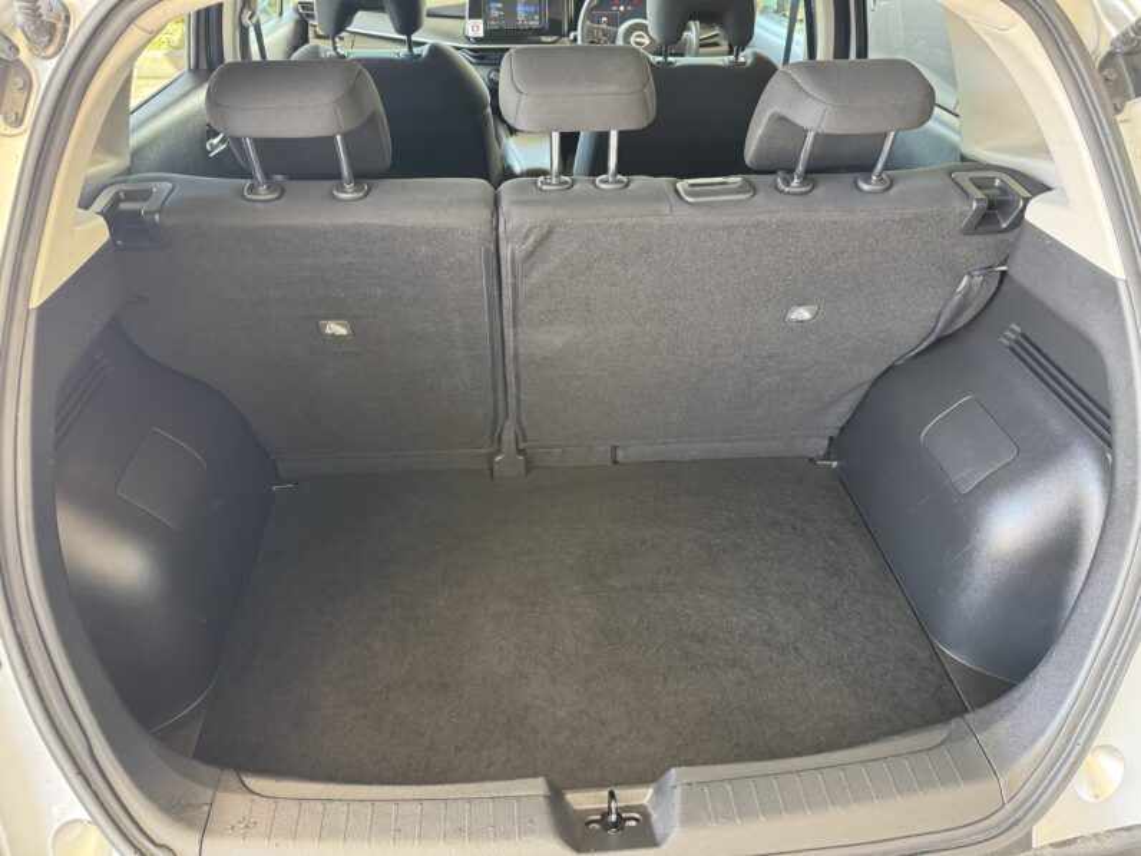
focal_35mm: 24
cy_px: 428
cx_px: 570
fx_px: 791
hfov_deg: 71.6
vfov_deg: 56.8
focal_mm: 6.76
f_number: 1.78
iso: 250
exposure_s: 1/60
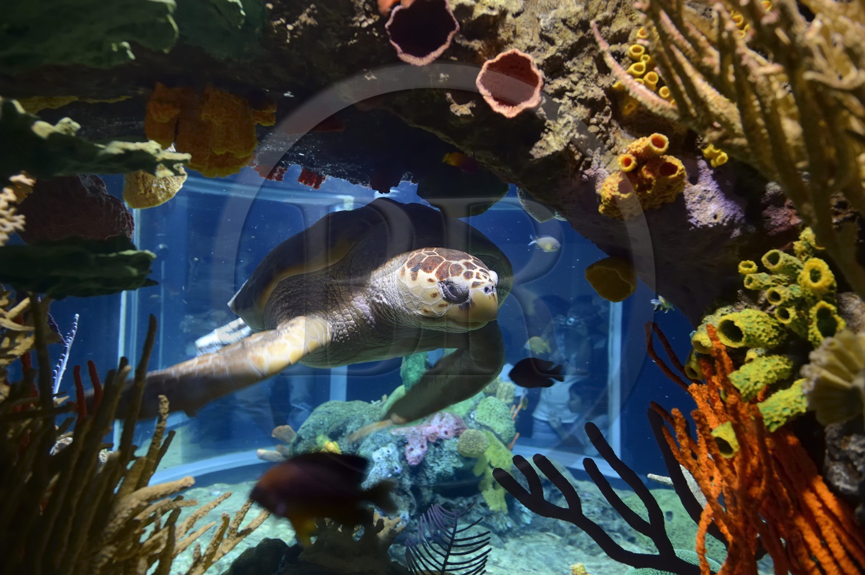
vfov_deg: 47.9
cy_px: 288
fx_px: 648
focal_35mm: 27
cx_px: 432
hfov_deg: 67.4
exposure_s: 1/13
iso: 1600
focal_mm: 27
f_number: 4
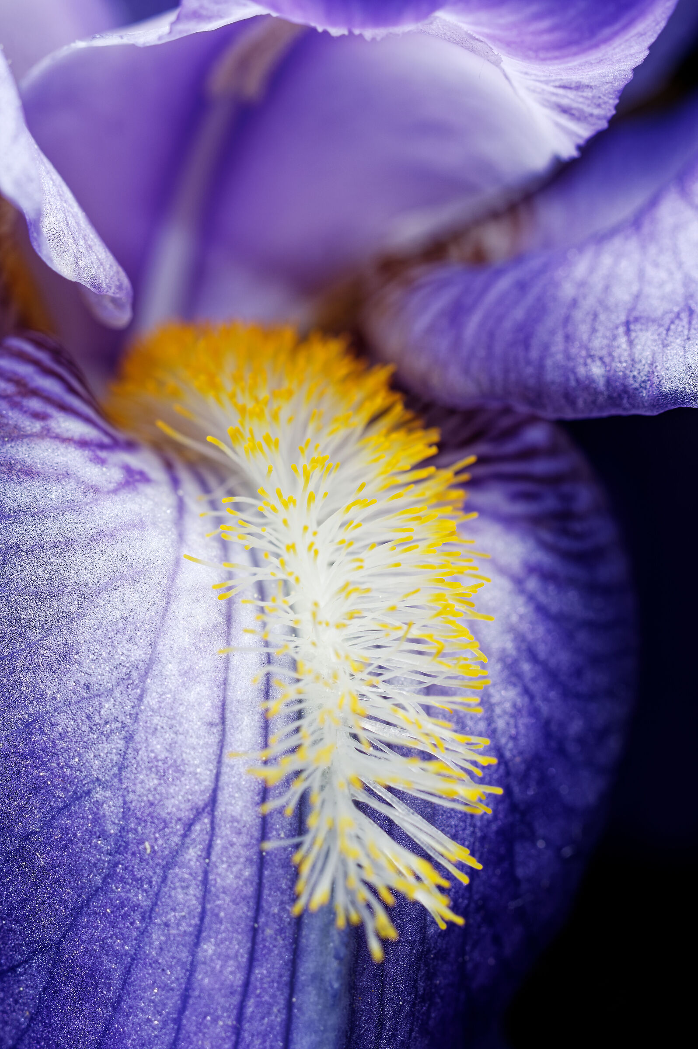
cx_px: 349
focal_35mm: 52
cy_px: 524
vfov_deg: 38.2
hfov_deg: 25.9
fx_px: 1515
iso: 100
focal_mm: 35
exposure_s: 1/180
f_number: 10
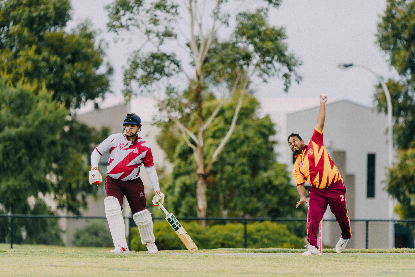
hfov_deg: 3.4
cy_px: 138
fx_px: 6916
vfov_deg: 2.3
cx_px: 208
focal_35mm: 600
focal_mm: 600
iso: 500
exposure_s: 1/1000
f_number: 6.3
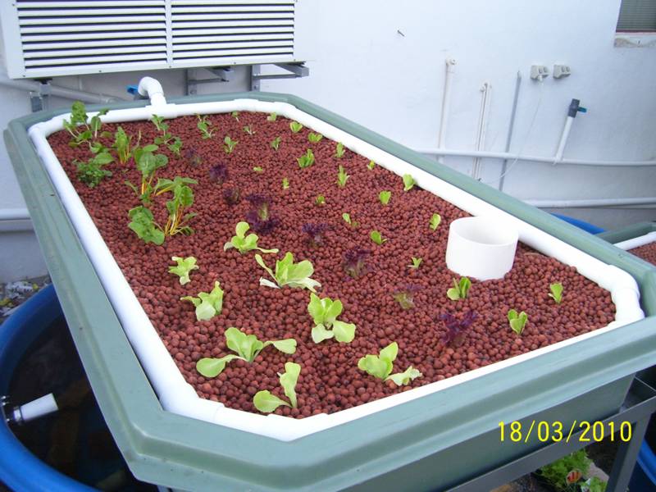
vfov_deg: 41.8
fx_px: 644
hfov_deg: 54.0
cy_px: 246
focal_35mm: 34
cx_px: 328
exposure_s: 1/8
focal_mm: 5.6
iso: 160
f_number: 2.7
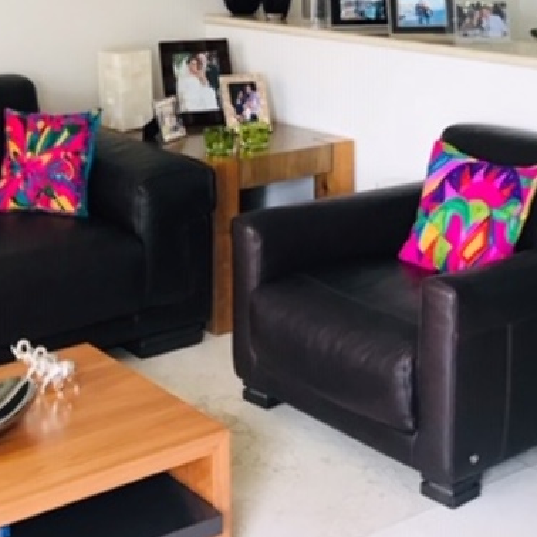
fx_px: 1176
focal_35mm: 67
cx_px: 161
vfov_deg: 24.5
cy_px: -3
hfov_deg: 25.5
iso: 40
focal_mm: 3.99
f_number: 1.8
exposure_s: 1/30
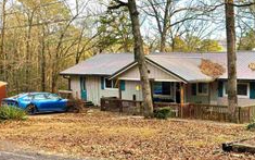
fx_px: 361
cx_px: 207
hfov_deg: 37.4
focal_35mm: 52
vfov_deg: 24.8
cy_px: 103
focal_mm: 6.3
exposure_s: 1/1667
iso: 80
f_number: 1.7
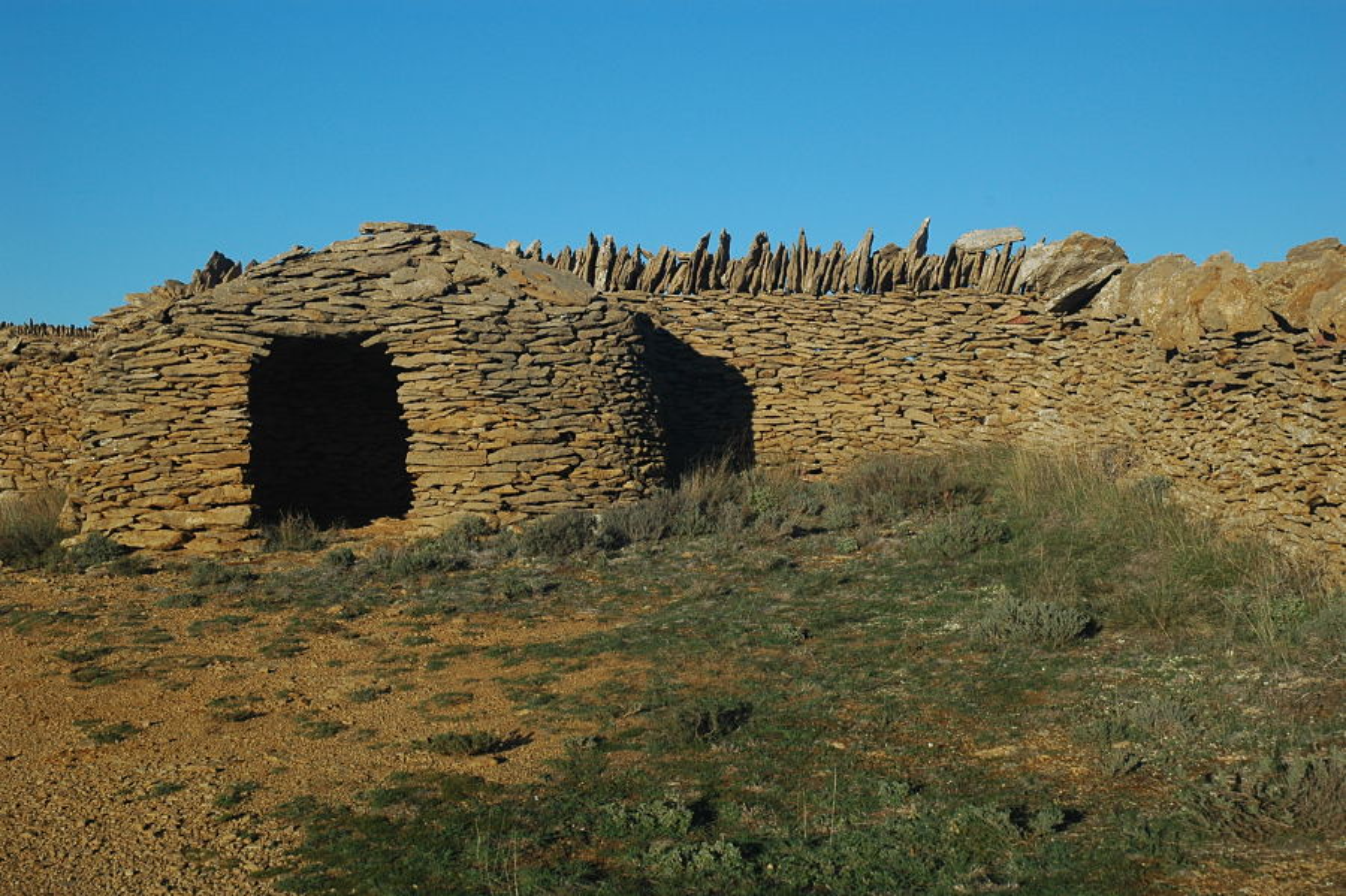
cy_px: 448
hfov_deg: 37.9
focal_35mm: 52
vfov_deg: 25.7
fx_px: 1962
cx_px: 673
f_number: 9
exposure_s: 1/160
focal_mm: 35
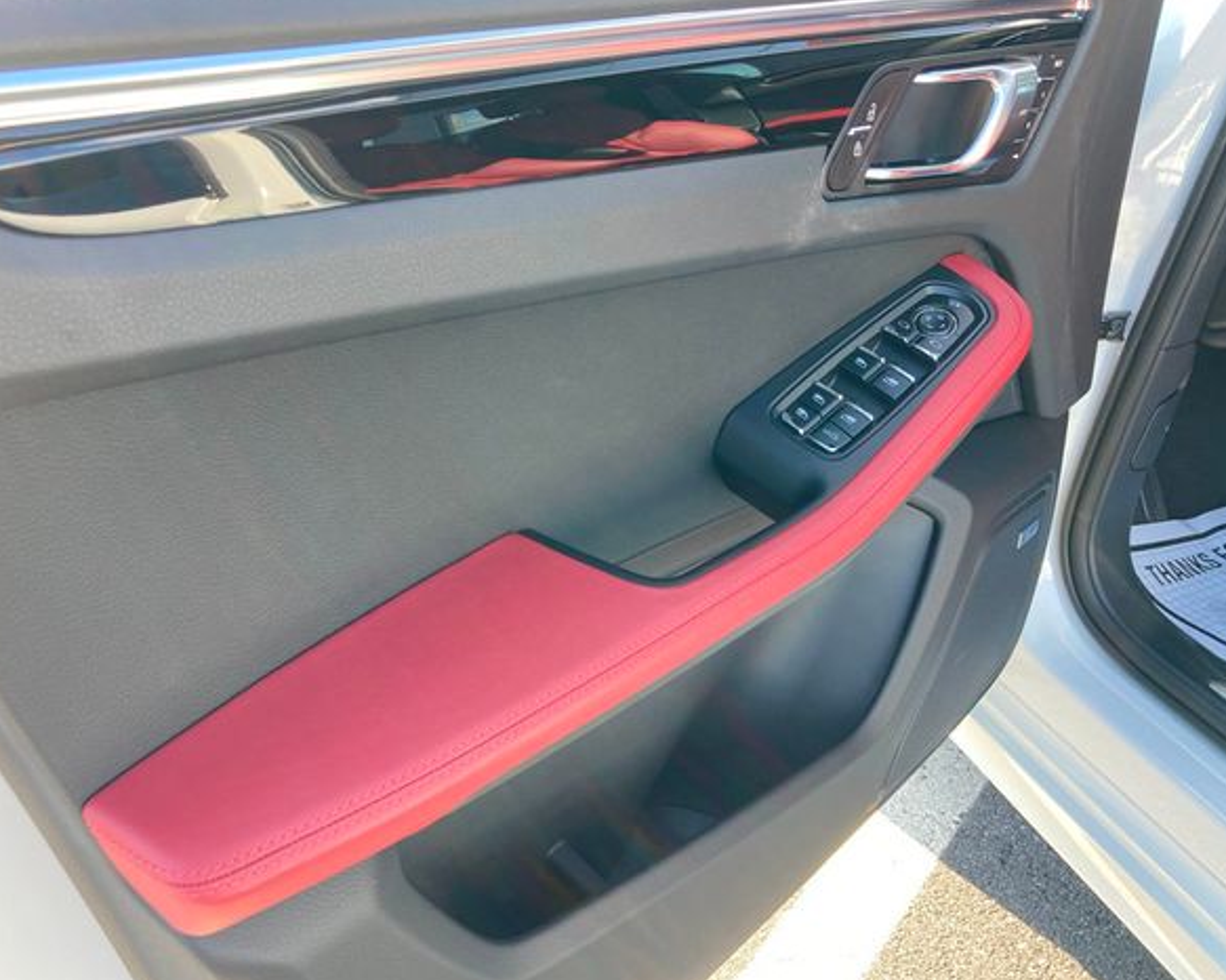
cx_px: 587
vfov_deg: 48.5
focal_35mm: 30
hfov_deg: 58.8
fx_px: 1088
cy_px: 490
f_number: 1.8
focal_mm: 3.99
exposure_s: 1/121
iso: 40
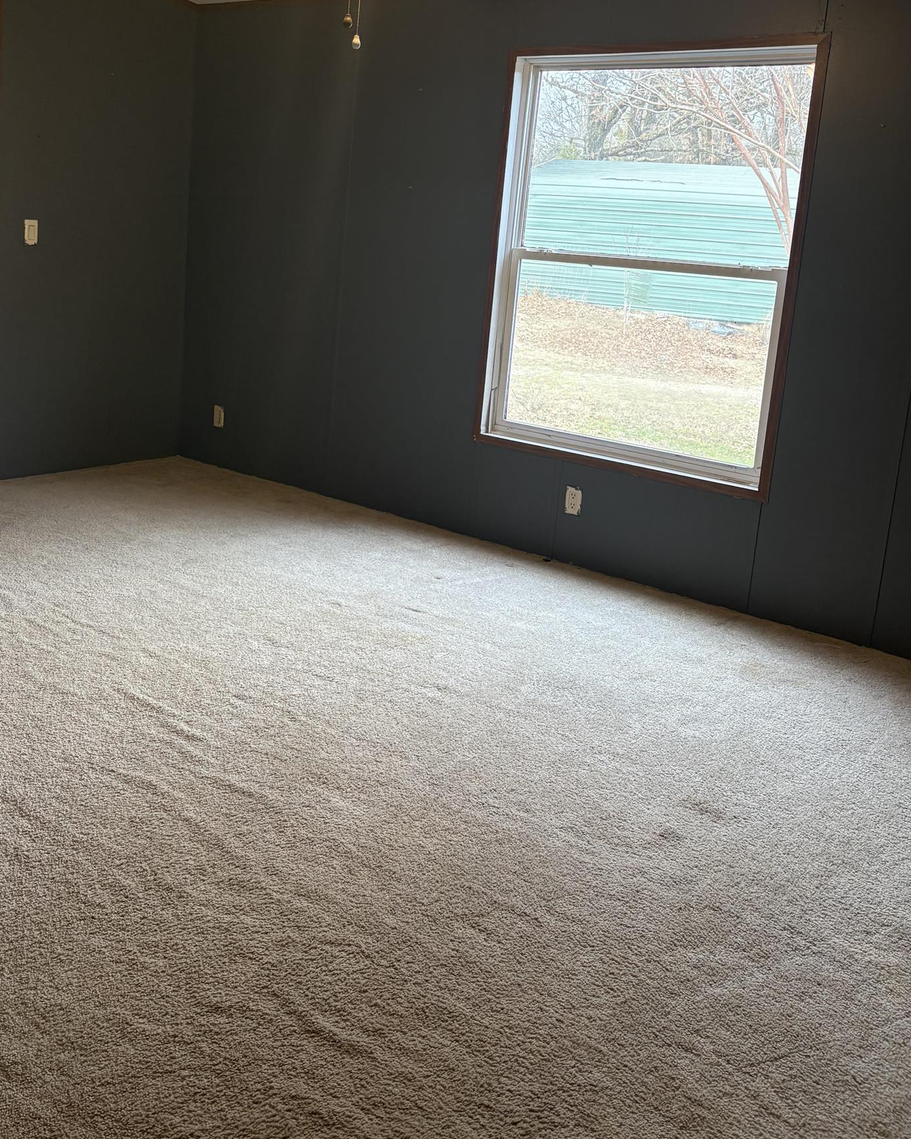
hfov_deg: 43.1
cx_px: 353
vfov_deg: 51.9
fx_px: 1146
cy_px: 383
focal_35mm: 34
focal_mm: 5.96
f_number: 1.6
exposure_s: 1/120
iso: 160
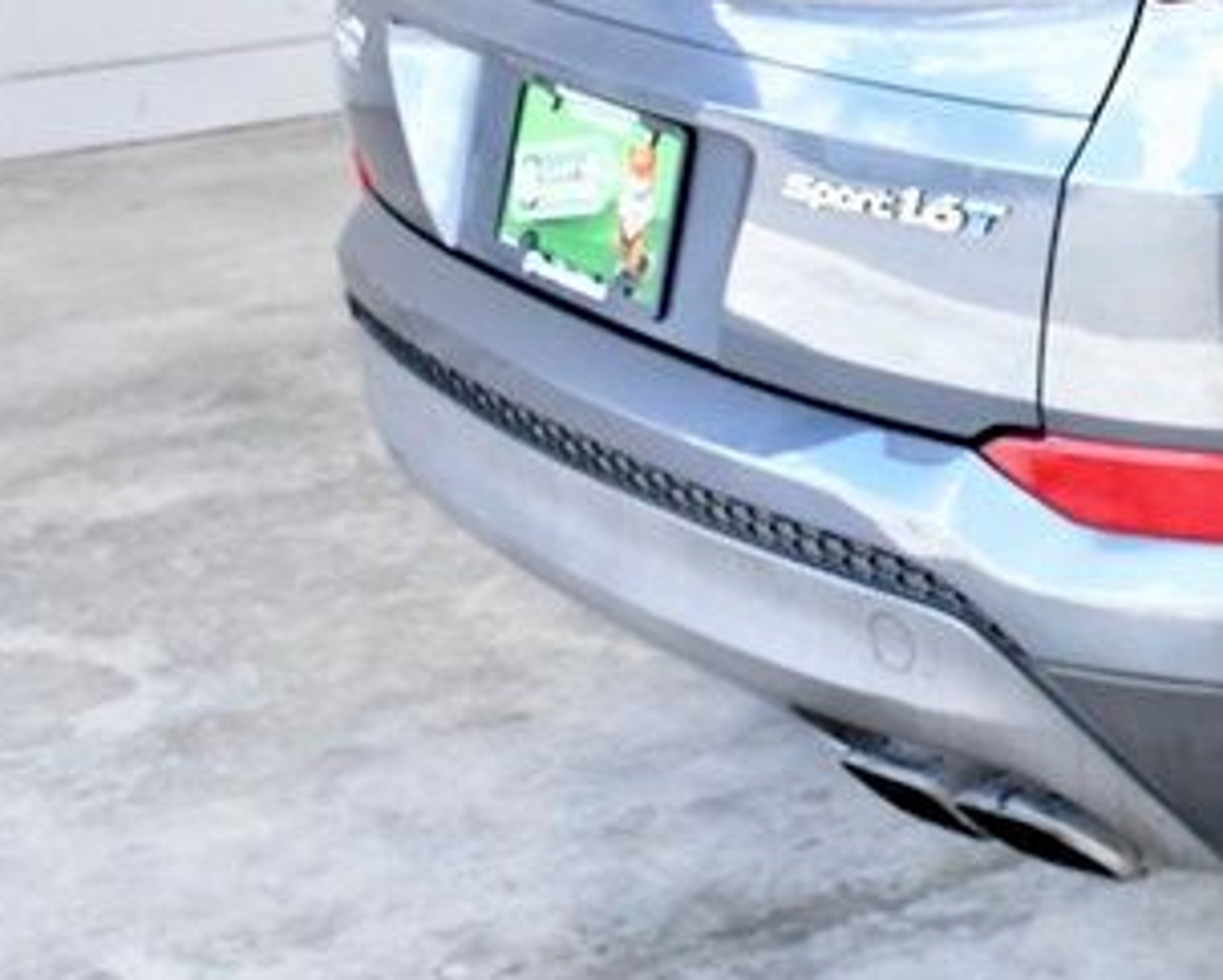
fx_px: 3803
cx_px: 1980
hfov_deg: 16.2
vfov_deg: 14.6
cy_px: 144
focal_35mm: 105
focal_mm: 22
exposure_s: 1/320
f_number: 9
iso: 2500
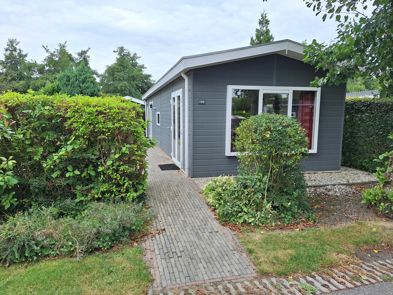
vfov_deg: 58.9
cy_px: 148
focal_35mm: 23
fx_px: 261
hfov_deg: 73.9
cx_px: 196
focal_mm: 5.54
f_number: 1.8
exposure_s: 1/970
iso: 40
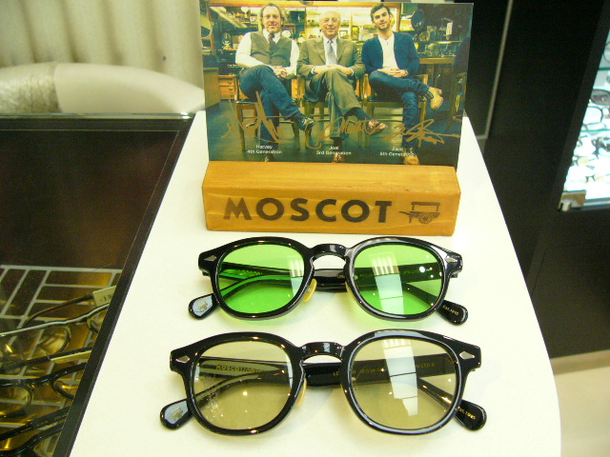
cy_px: 228
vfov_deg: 39.7
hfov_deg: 51.4
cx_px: 305
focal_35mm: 36
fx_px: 634
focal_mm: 6
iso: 200
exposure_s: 1/50
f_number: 2.8
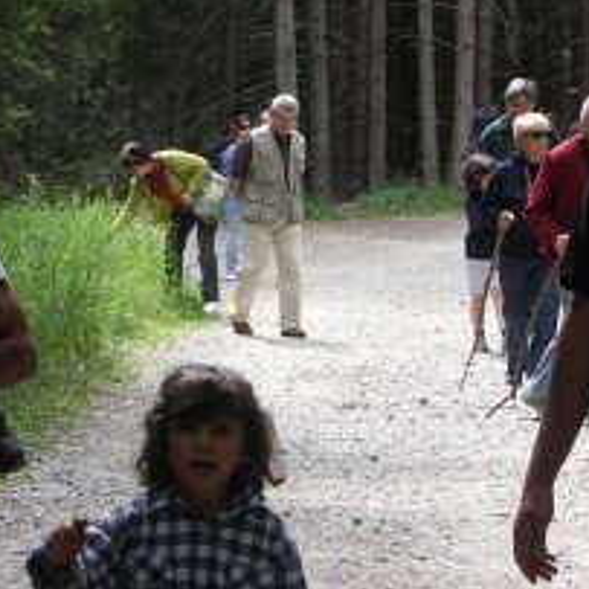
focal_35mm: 158
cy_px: 313
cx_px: 296
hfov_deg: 11.1
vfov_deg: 11.1
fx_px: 3042
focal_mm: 18.4
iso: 100
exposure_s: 1/125
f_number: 3.5
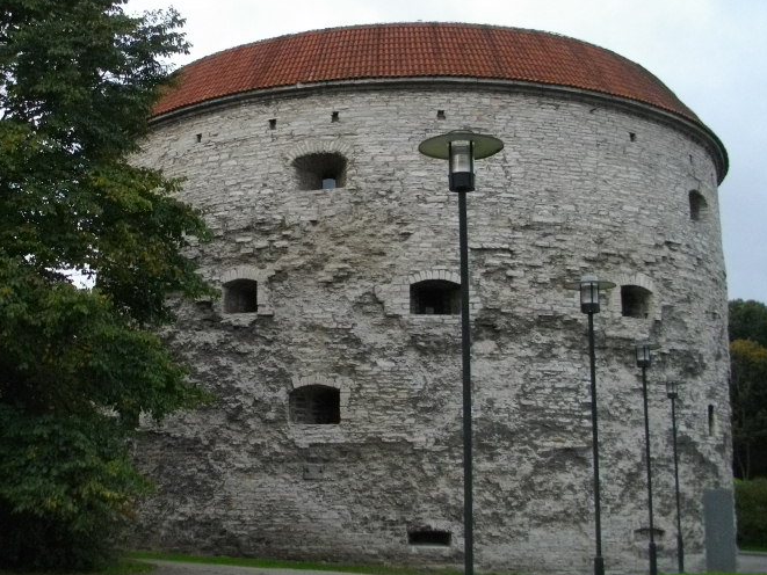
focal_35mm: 48
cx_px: 203
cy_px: 233
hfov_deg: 38.7
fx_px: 1064
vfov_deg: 30.2
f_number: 2.9
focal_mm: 5.7
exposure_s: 1/125
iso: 200
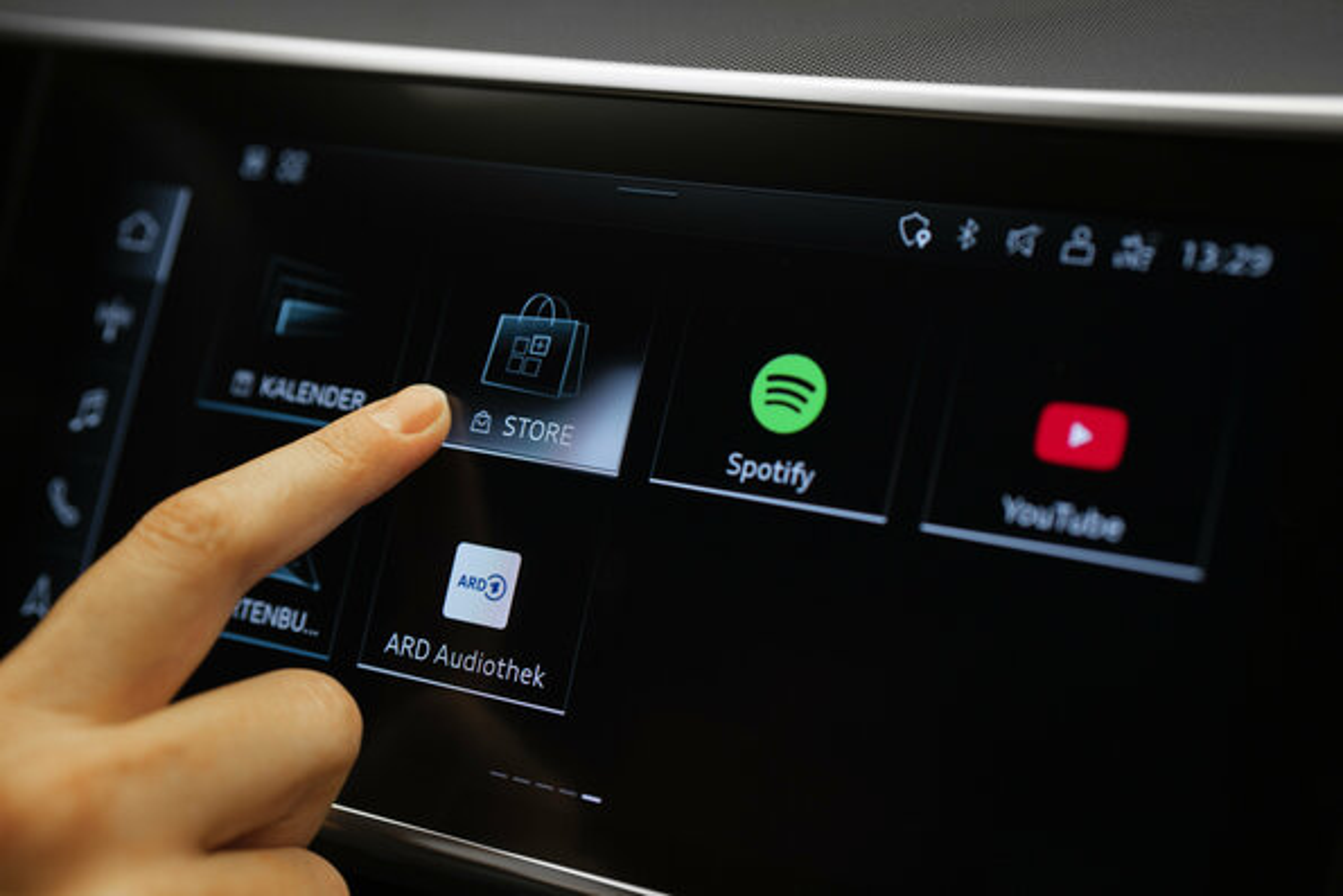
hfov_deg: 39.6
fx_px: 1866
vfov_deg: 27.0
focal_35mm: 50
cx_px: 672
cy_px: 448
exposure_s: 1/80
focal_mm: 50
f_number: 2.5
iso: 400
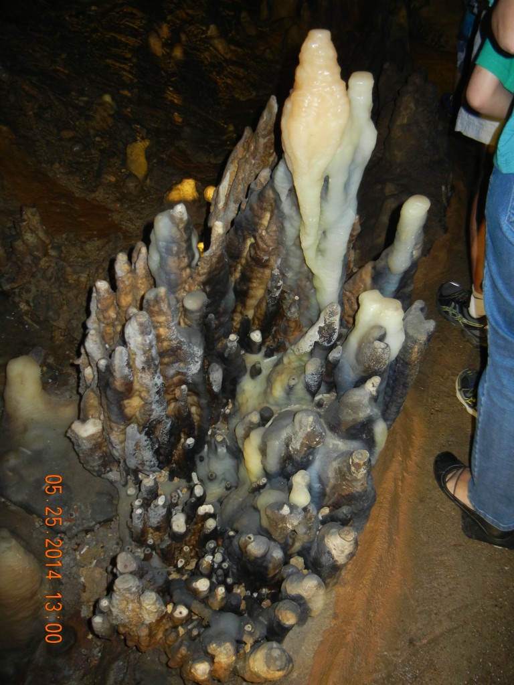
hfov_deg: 46.8
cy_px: 342
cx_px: 257
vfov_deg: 60.0
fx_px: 594
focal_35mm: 30
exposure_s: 1/30
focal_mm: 5.4
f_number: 3.5
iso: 200
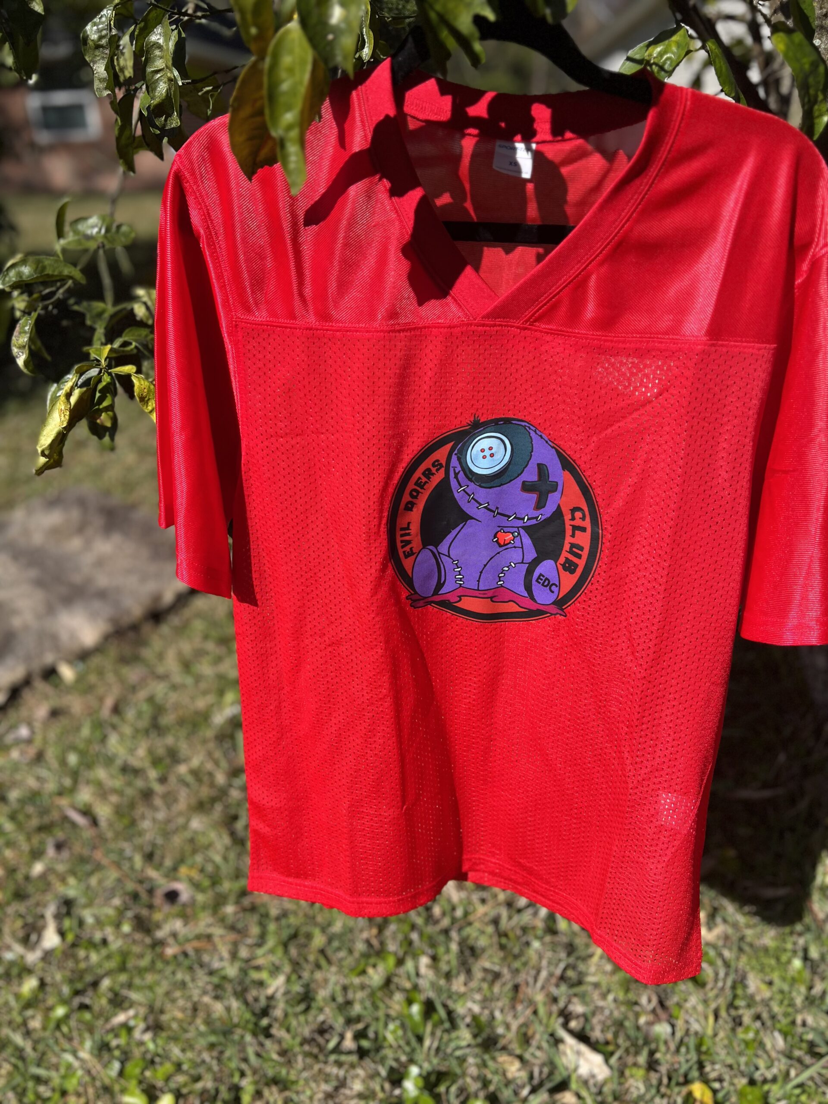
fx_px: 829
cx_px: 414
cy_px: 552
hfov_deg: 53.1
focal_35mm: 26
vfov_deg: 67.3
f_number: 1.5
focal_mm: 5.7
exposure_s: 1/2404
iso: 50
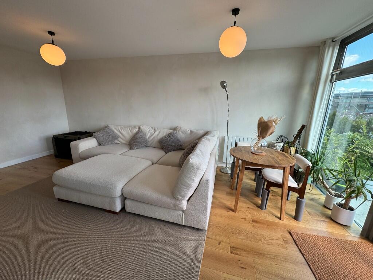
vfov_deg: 85.7
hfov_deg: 102.1
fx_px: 151
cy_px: 140
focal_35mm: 14
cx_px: 186
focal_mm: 2.22
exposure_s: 1/126
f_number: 2.2
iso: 40
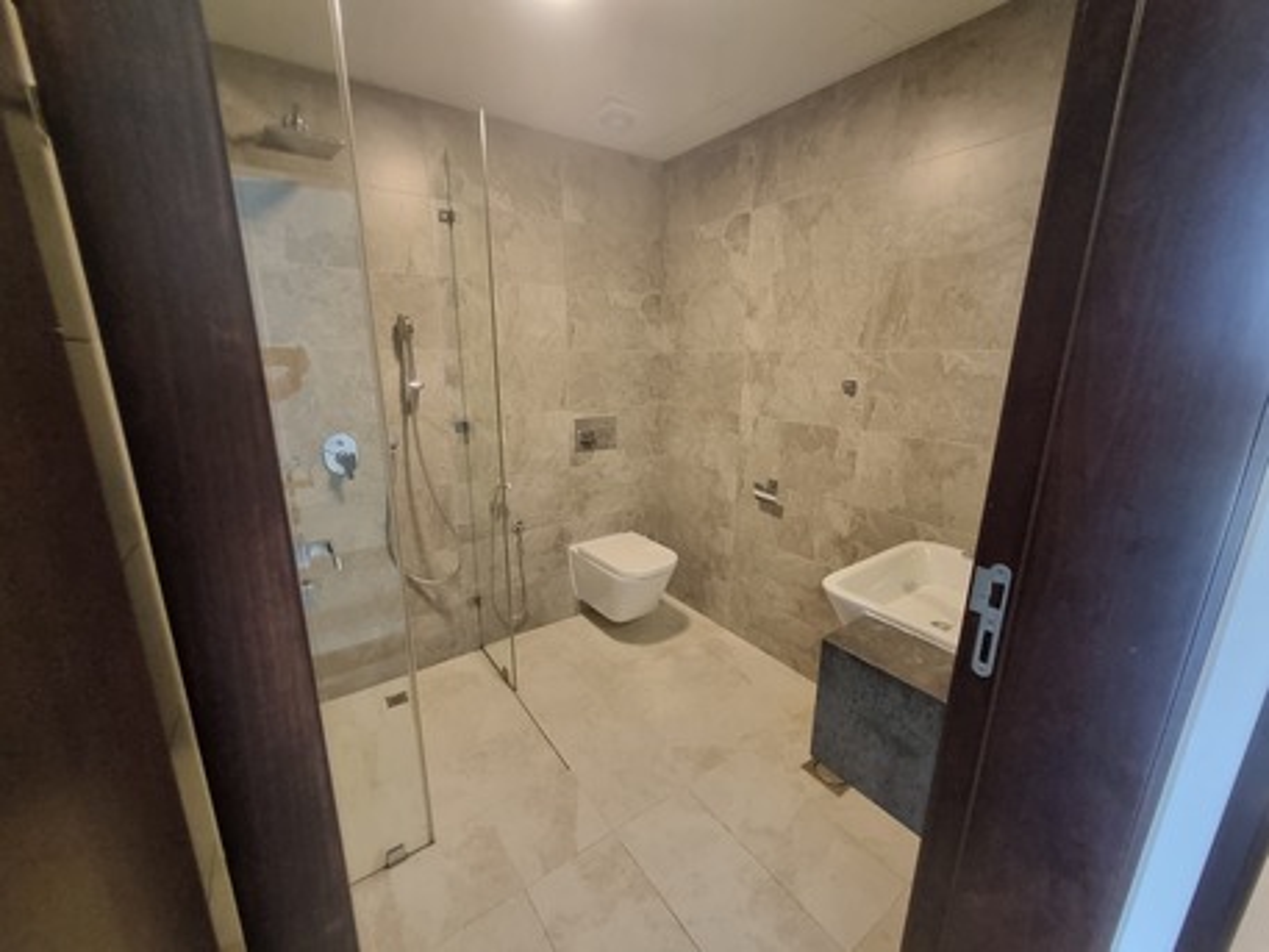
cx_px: 634
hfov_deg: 106.2
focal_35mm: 13
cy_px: 476
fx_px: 477
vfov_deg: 89.9
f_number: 2.2
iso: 400
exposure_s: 1/33
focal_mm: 1.74
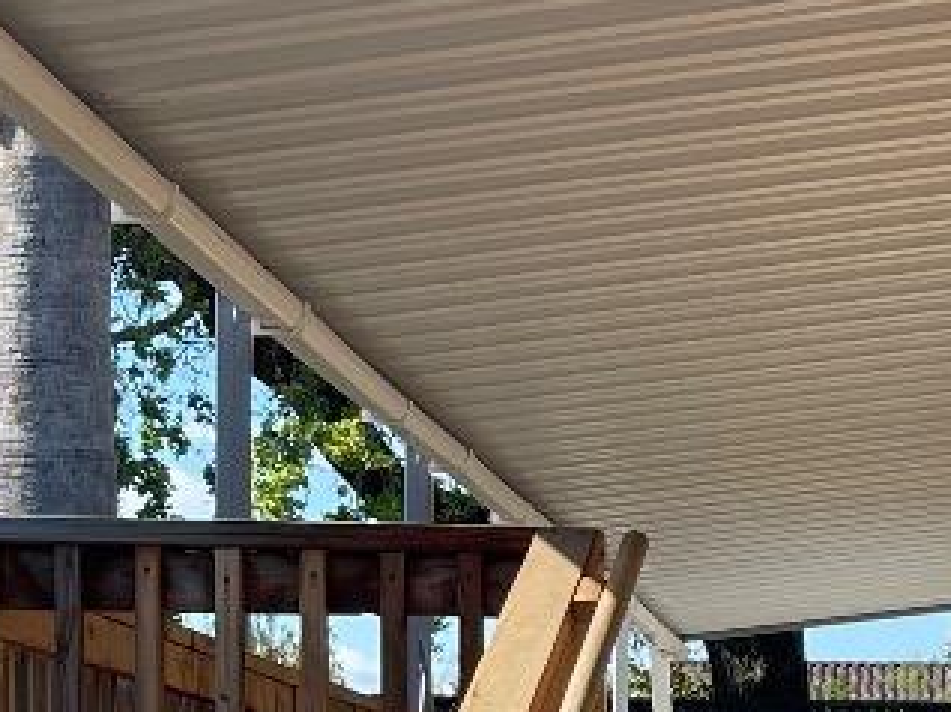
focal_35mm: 118
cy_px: 911
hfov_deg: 16.1
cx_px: 1112
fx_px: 3239
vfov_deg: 12.2
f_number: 1.6
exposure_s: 1/1309
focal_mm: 5.1
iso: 32
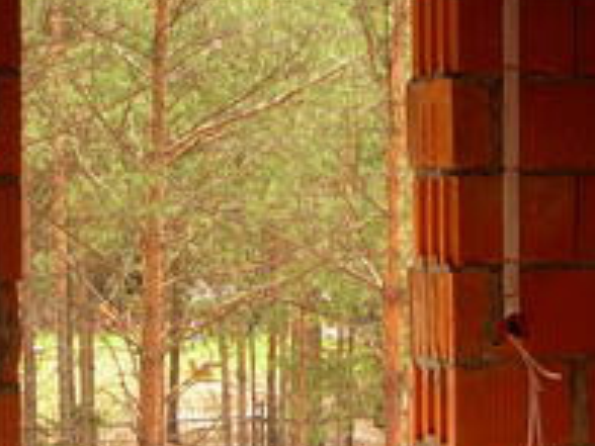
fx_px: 2166
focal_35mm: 126
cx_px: 334
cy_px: 235
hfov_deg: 15.6
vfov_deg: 11.8
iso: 79
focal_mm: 6.3
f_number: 2.9
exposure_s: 1/95.8
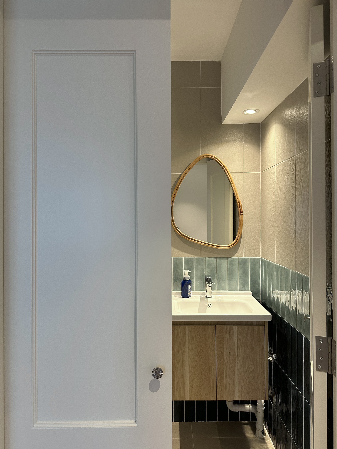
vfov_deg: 71.6
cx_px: 168
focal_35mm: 24
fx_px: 312
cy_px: 224
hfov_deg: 56.8
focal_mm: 6.86
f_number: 1.78
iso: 250
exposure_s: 1/80
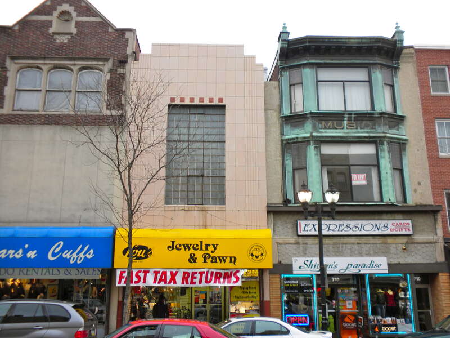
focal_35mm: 37
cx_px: 225
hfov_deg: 50.1
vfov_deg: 38.7
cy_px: 169
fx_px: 481
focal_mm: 6.6
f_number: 3.5
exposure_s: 1/90.6
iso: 64
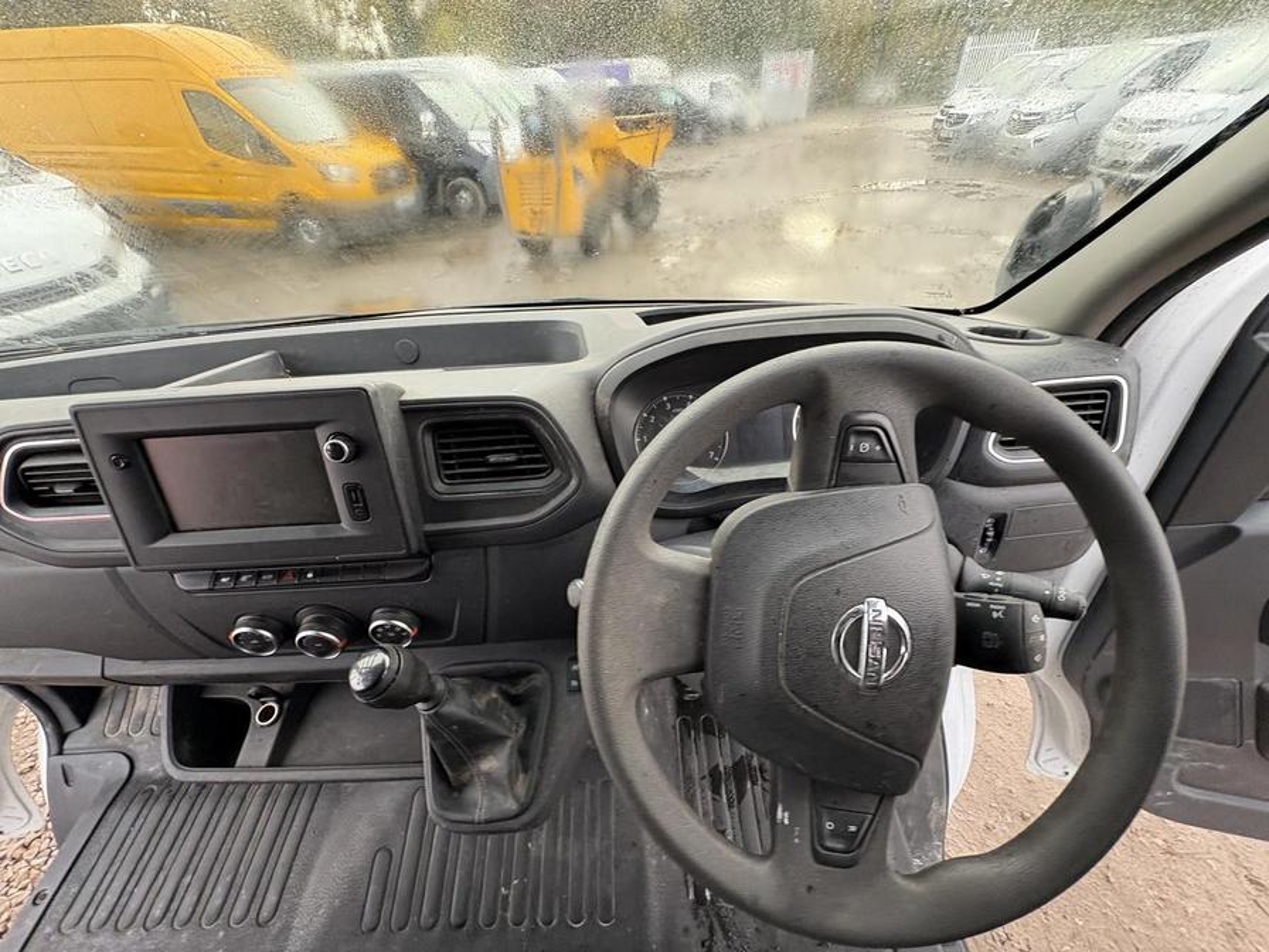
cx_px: 634
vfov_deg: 85.7
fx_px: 513
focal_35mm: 14
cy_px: 476
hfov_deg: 102.1
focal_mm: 2.22
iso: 200
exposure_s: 1/99
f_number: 2.2
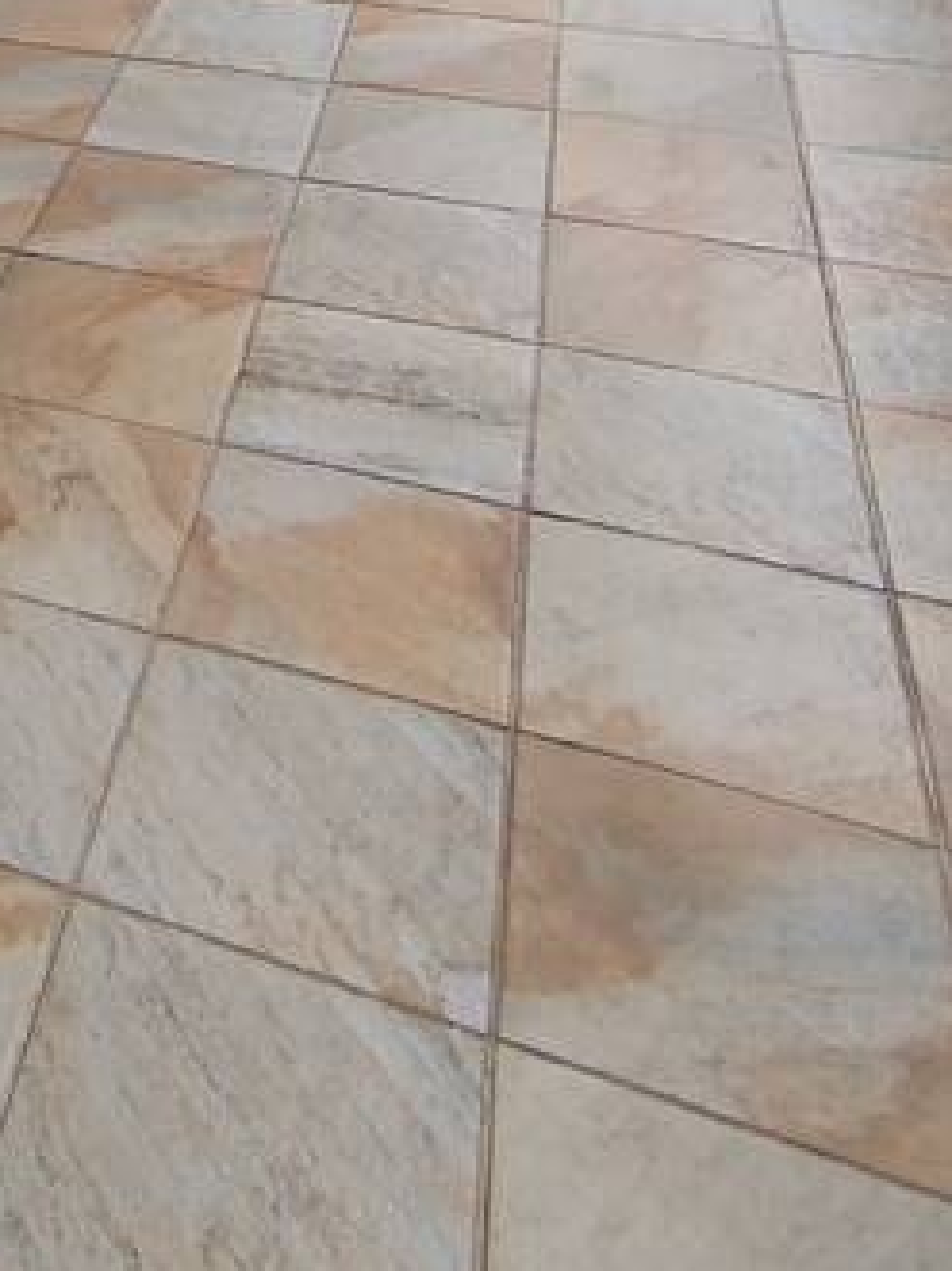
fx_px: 1798
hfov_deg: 24.2
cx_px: -422
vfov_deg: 30.0
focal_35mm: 49
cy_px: -426
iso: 50
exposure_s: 1/272
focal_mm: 1.65
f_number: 2.2
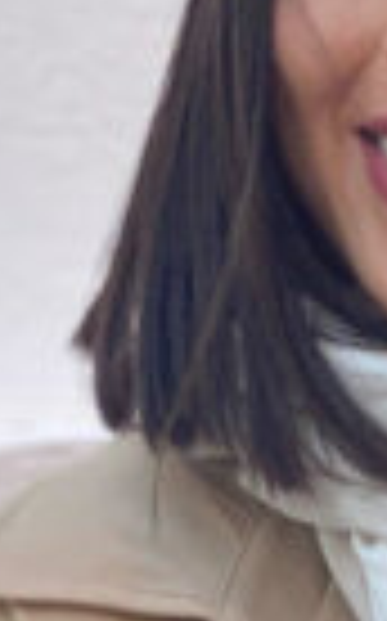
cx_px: 508
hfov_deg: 5.4
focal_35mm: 239
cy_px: 824
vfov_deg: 8.6
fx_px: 4042
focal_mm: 6
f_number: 2
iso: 50
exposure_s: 1/122
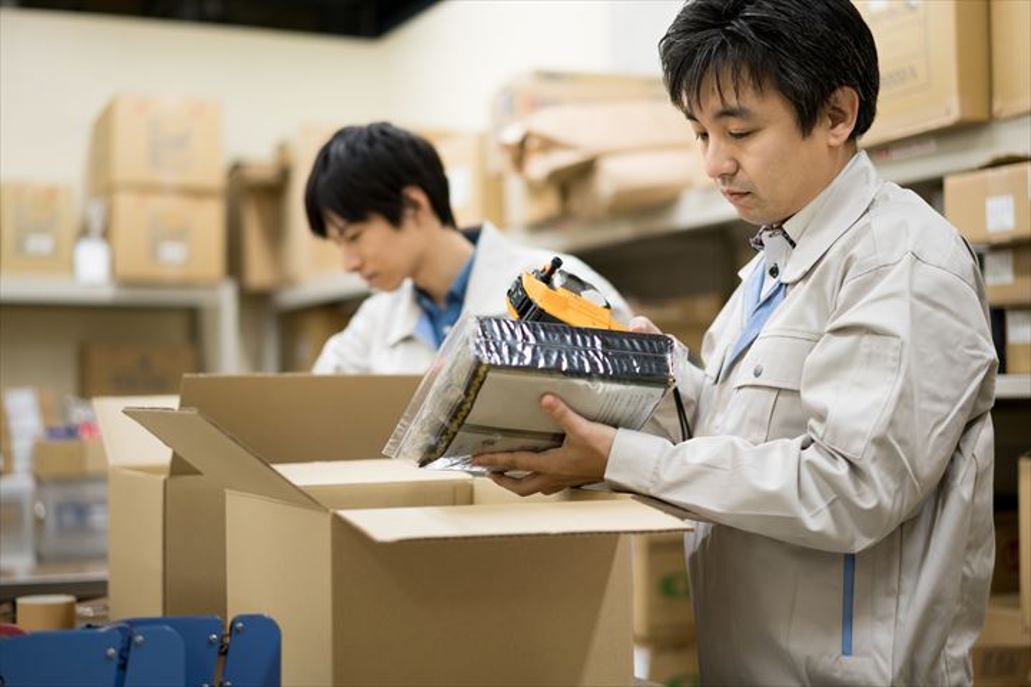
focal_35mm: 55
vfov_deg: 24.6
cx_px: 516
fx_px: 1575
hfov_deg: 36.2
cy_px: 344
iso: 400
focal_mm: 55
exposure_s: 1/200
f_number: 1.8
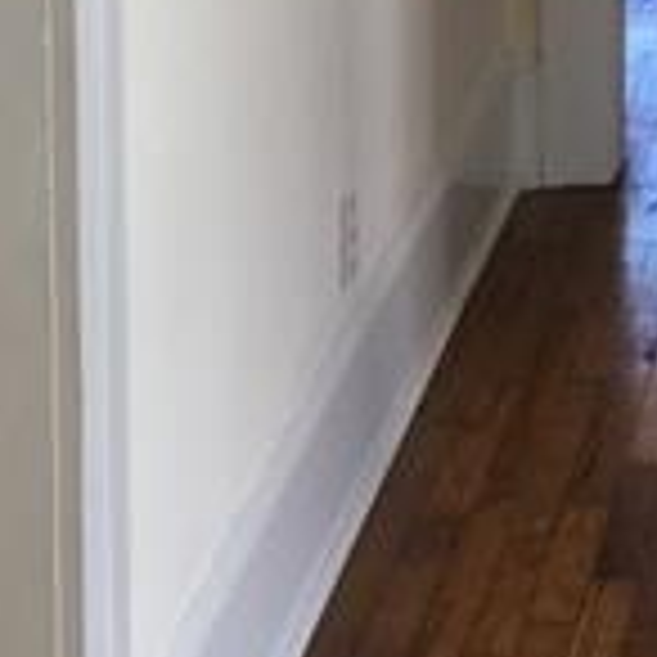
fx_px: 2899
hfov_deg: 12.7
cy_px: -351
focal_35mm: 135
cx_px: 752
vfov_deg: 12.3
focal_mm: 4.15
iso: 32
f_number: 2.2
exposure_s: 1/30
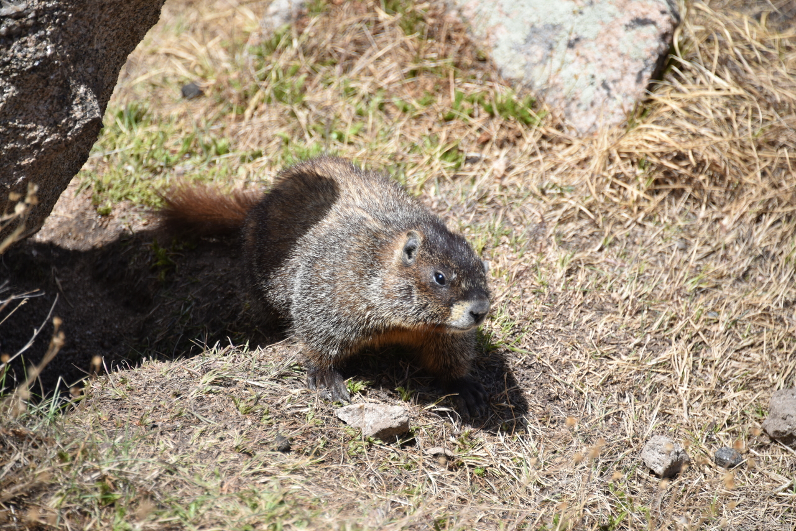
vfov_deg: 4.6
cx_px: 398
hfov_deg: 6.9
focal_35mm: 300
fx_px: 6634
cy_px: 266
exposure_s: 1/640
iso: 200
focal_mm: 300
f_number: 5.6
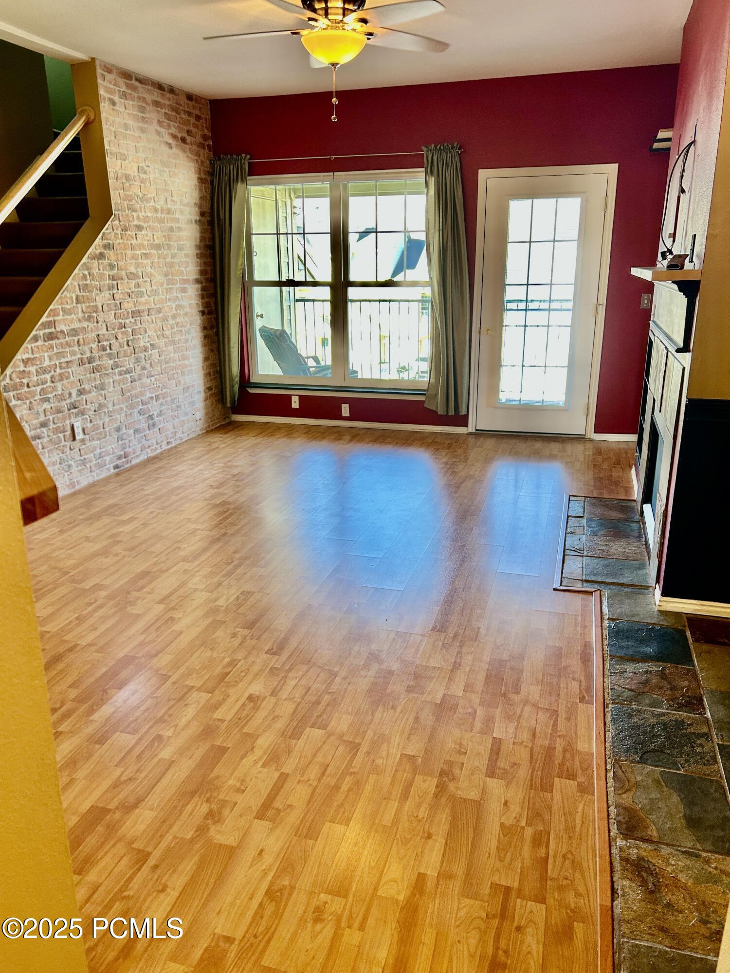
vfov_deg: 67.3
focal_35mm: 26
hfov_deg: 53.1
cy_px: 486
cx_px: 365
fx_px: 731
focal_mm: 5.7
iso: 125
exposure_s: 1/120
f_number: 1.5
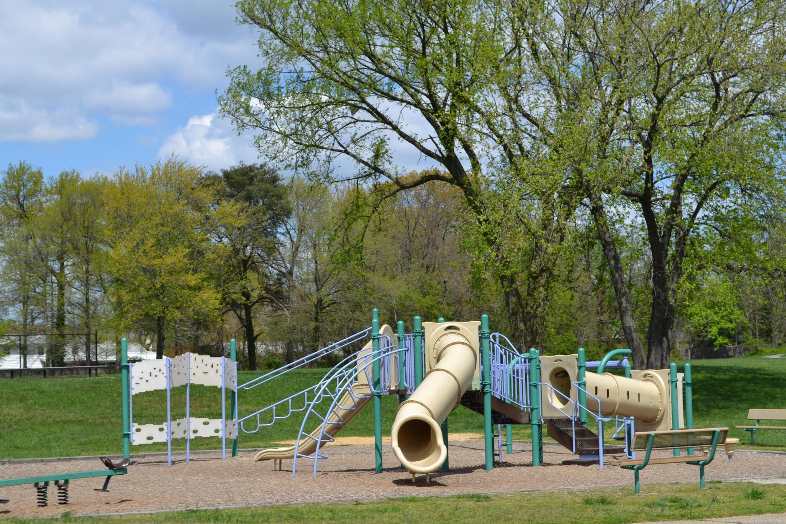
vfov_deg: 17.7
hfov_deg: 26.3
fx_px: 1681
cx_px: 355
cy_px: 276
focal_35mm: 77
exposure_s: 1/250
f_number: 8
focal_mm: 44
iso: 100
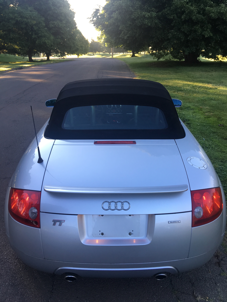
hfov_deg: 48.2
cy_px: 151
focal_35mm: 29
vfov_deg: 61.7
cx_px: 114
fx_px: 254
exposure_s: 1/120
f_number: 2.2
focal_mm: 4.15
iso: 32
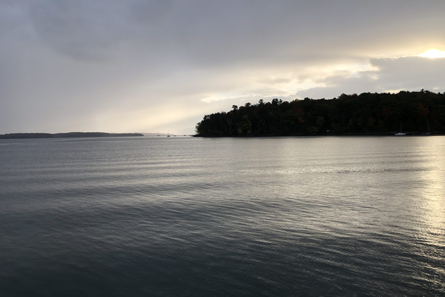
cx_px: 228
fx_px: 371
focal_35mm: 30
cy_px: 134
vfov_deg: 43.6
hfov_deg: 61.9
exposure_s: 1/489
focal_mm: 3.99
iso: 20
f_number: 1.8
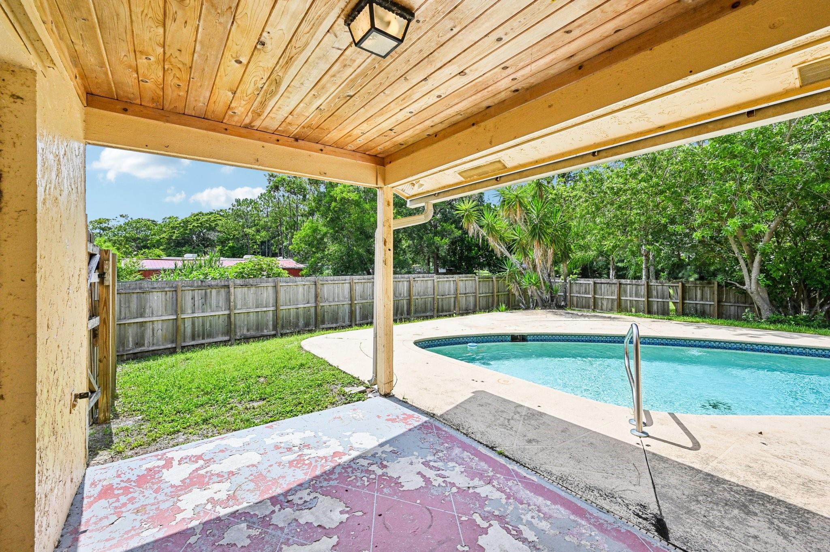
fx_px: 323
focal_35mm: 14
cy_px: 276
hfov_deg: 104.3
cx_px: 415
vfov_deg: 81.1
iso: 640
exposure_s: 1/1250
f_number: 8
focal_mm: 14
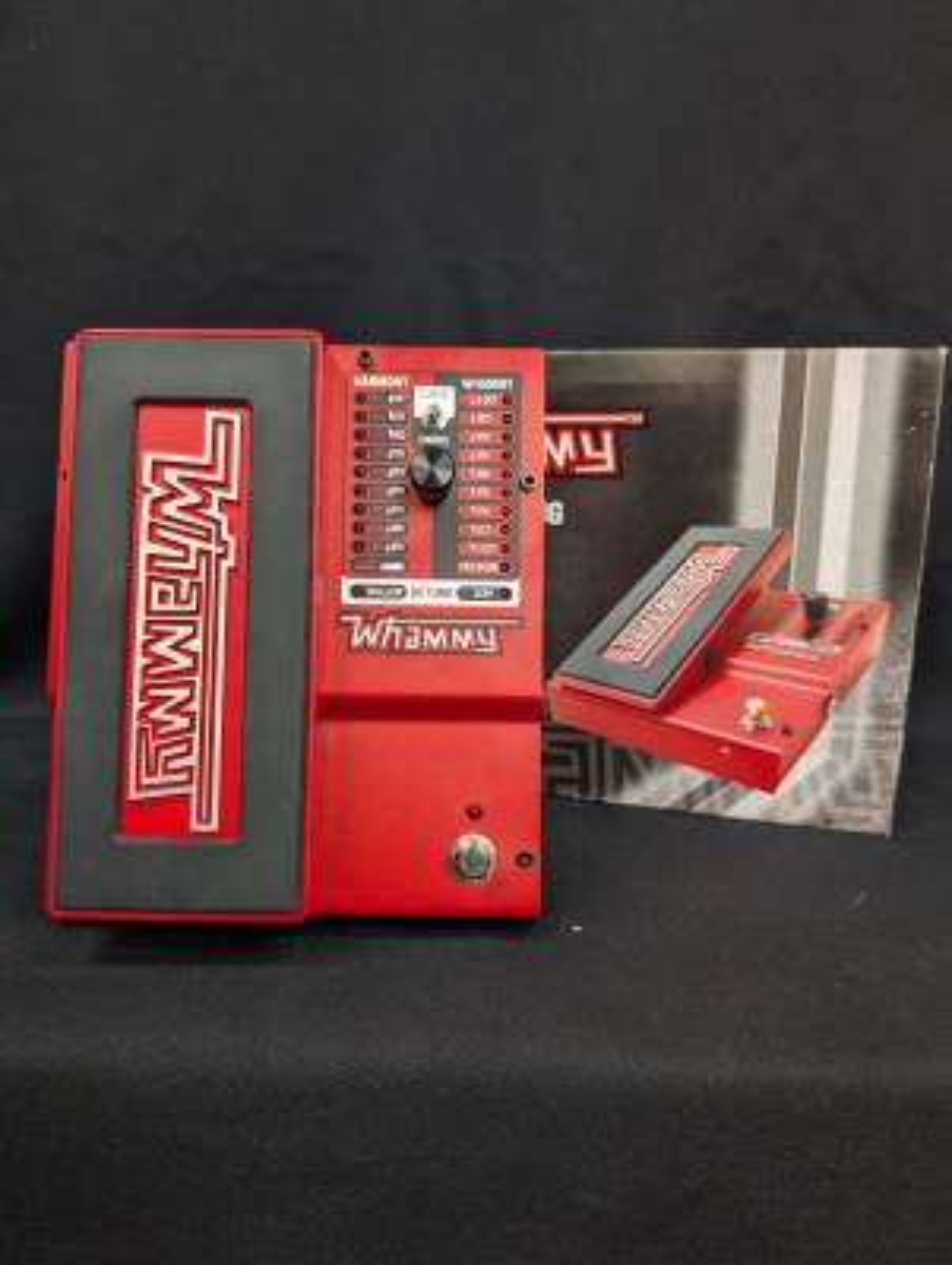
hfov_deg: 56.9
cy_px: 632
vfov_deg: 71.5
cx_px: 476
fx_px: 878
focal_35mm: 24
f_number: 1.68
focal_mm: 6.9
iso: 60
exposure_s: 1/40
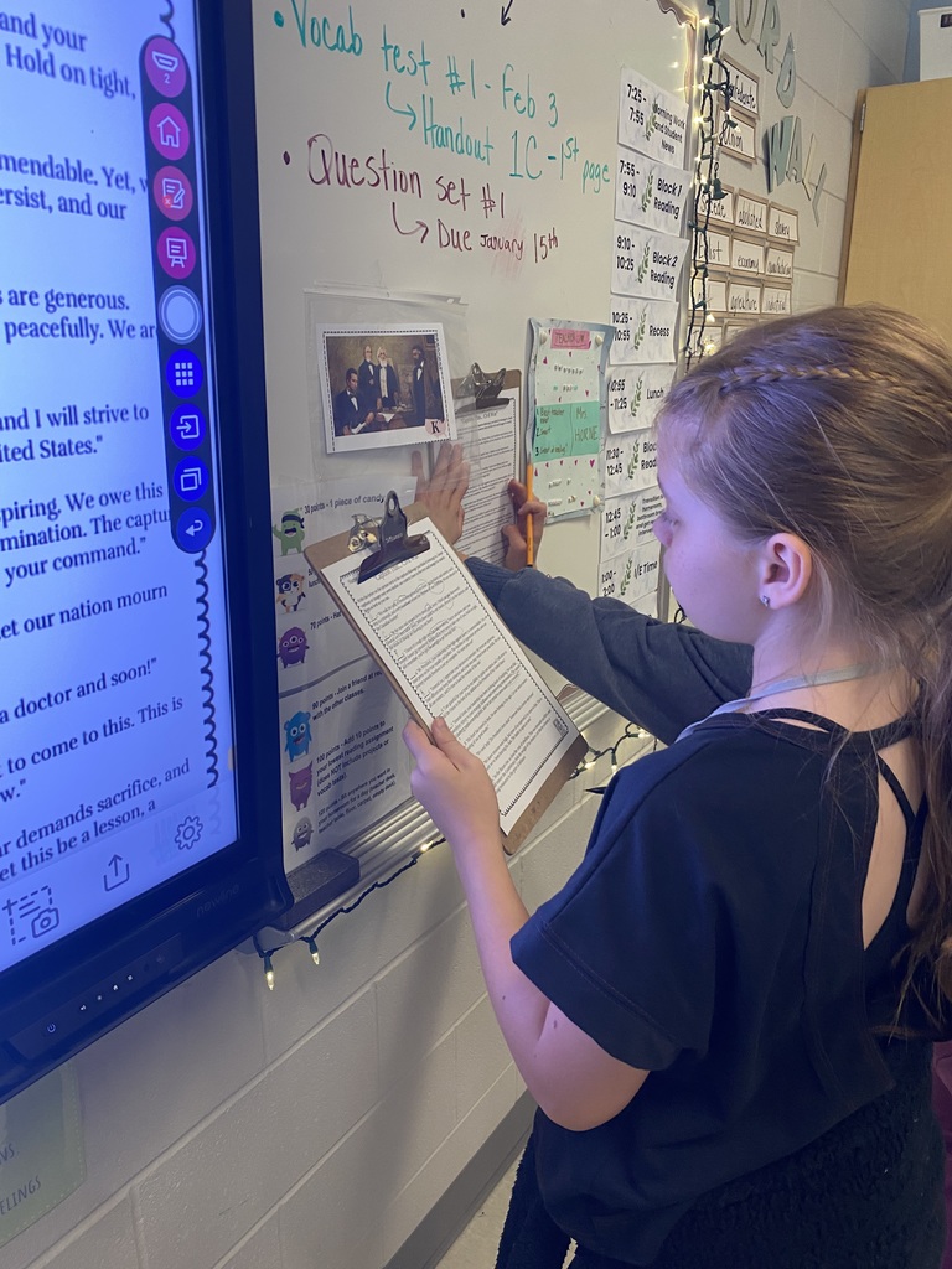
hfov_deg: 53.1
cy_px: 634
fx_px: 953
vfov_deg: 67.3
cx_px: 476
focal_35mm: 26
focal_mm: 4.25
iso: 125
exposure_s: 1/60
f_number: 1.8
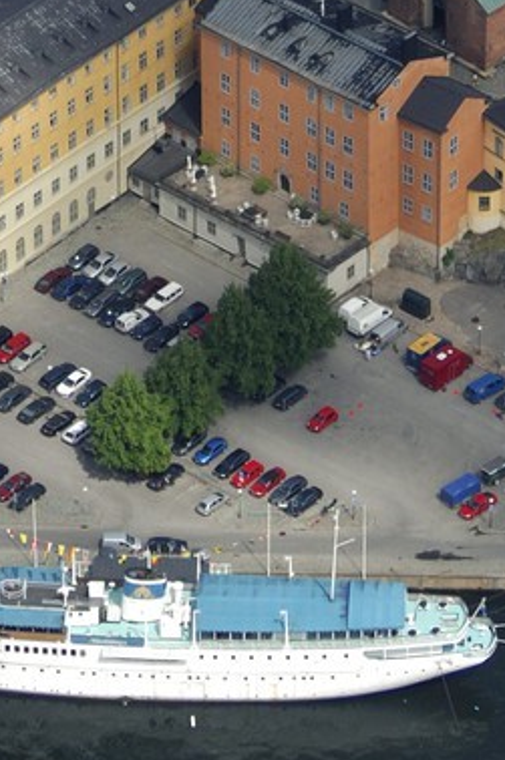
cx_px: 227
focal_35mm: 444
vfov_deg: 4.6
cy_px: -732
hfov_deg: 3.1
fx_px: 9368
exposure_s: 1/2500
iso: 100
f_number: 2.8
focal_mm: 70
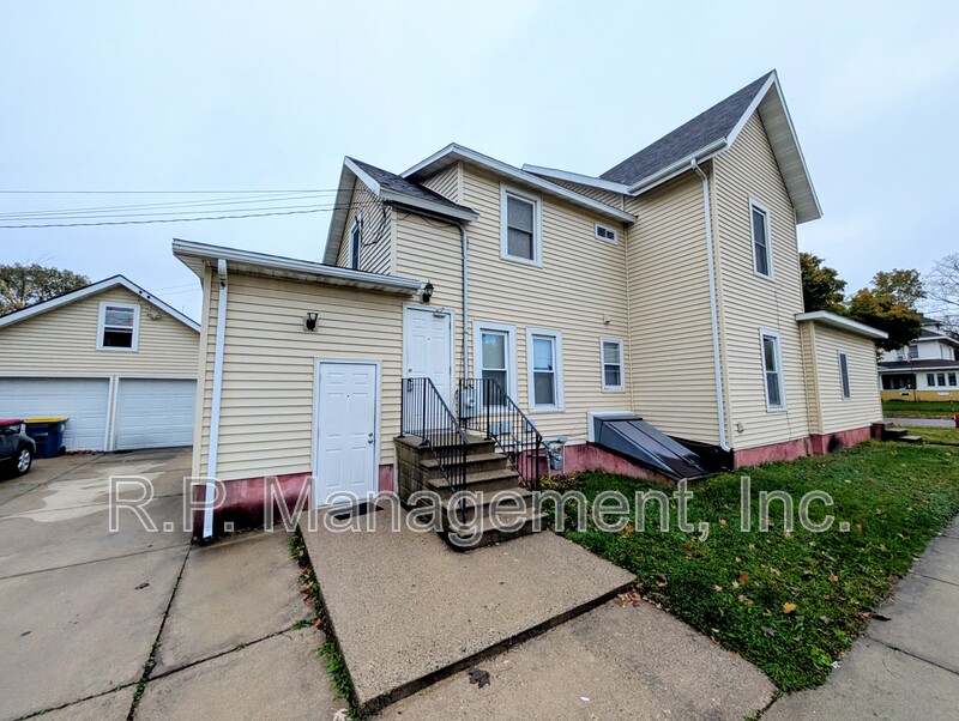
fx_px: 333
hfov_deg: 110.5
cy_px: 360
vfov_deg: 94.6
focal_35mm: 12
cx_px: 480
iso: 304
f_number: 1.7
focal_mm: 2.02
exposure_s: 1/67
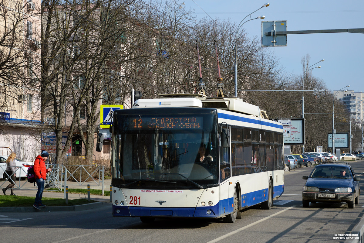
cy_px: 122
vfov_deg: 15.7
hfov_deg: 23.4
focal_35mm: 87
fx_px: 880
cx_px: 182
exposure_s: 1/500
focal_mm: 58
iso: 100
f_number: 5.6
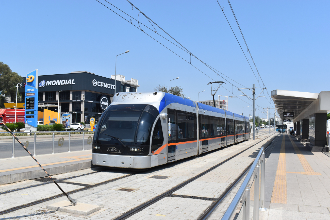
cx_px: 165
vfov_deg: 41.7
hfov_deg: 59.5
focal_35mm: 32
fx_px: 289
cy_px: 110
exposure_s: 1/400
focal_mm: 21
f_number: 10
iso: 200
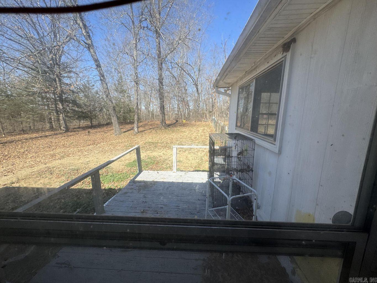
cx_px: 188
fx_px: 152
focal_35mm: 14
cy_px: 142
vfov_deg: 85.7
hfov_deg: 102.1
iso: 50
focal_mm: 2.22
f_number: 2.2
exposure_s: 1/980
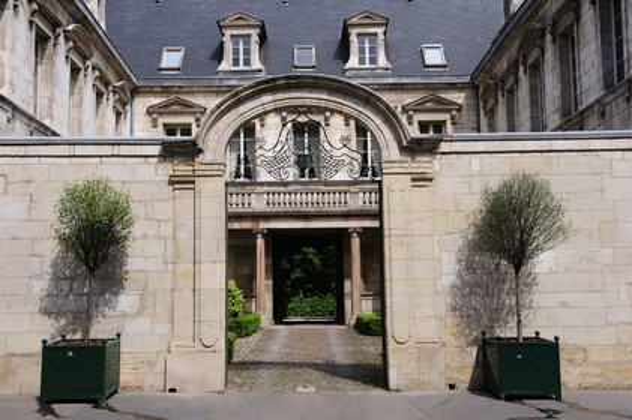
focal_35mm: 44
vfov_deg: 30.5
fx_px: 772
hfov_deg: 44.5
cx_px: 316
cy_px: 210
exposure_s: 1/125
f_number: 14
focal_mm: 44
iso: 200
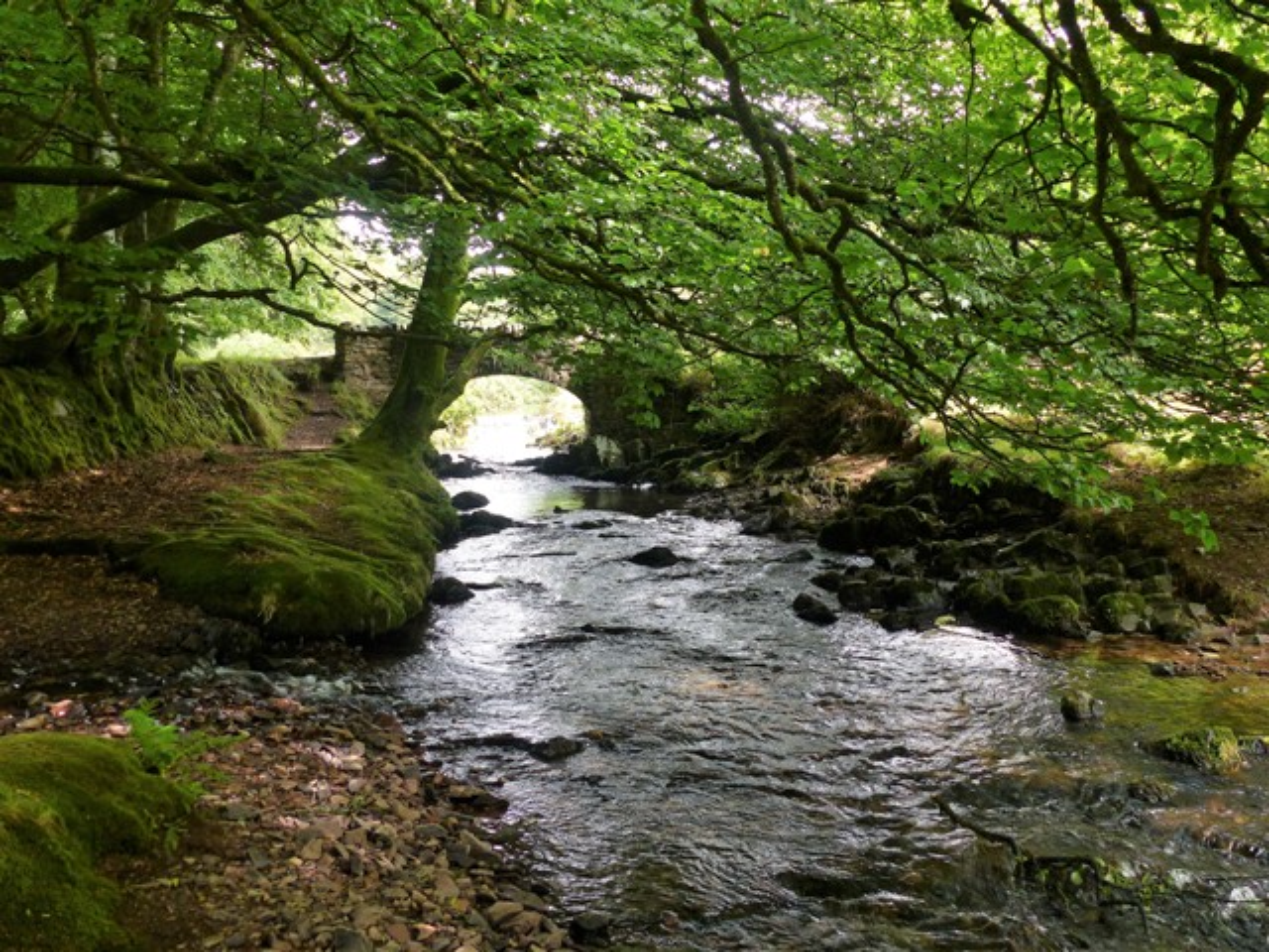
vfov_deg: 44.2
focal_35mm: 32
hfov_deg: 56.8
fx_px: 1173
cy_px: 476
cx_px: 634
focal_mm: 5.8
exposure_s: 1/60
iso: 100
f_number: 2.8
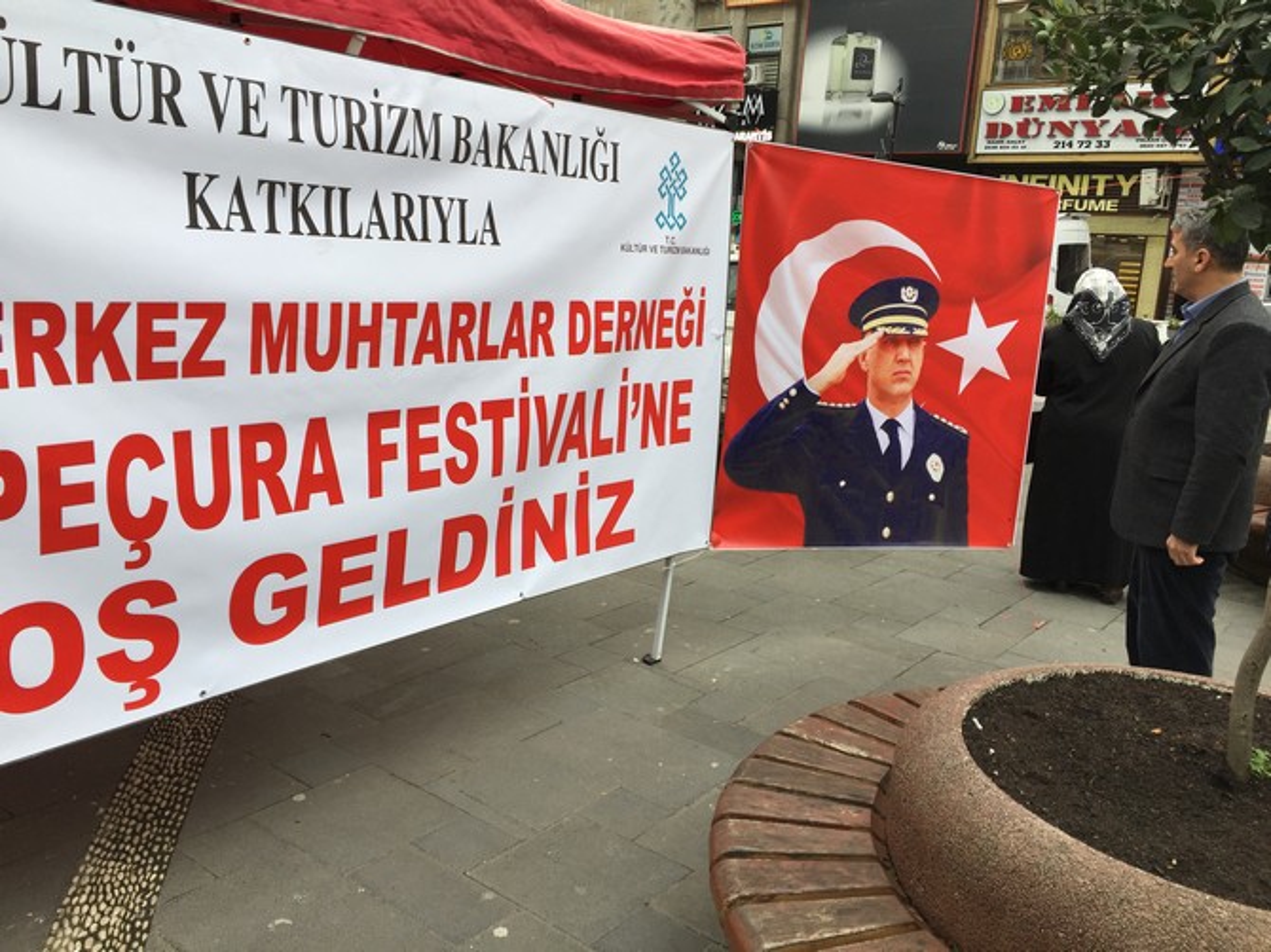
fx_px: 1064
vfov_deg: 48.2
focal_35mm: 29
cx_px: 636
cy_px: 476
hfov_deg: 61.7
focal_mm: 4.15
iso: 32
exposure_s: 1/306
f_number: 2.2
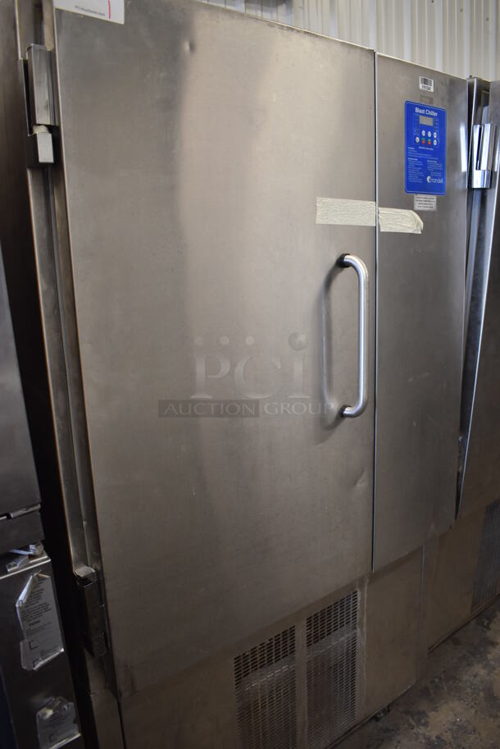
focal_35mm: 27
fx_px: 562
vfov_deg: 67.3
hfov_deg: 48.0
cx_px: 250
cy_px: 374
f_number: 3.5
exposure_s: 1/125
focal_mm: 18
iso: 1000
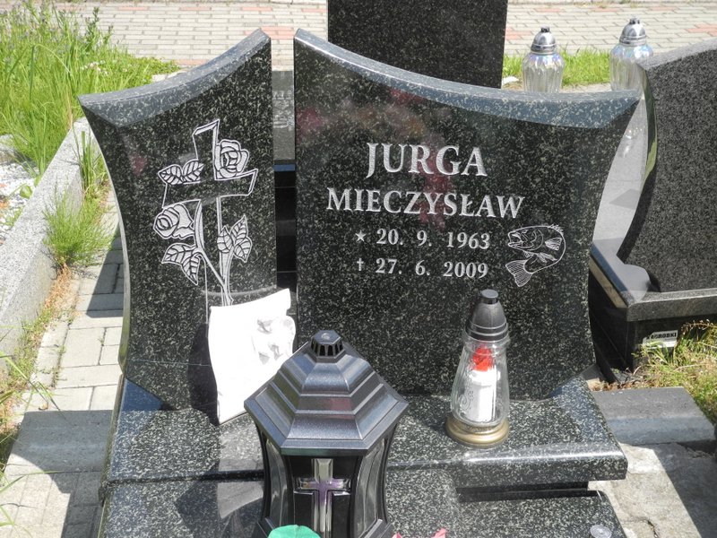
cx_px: 358
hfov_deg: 38.2
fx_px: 1036
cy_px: 269
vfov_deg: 29.1
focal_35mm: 50
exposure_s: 1/640
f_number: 3.5
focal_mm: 10.7
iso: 100
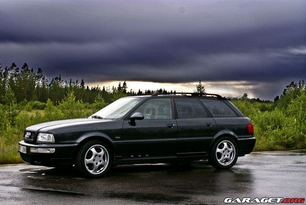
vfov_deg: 25.8
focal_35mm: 52
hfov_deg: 37.8
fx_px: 447
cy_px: 102
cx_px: 153
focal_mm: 35
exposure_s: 1/100
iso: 100
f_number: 7.1
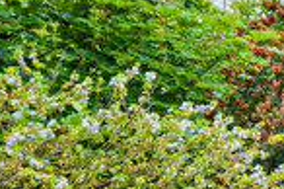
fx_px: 736
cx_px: 591
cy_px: 161
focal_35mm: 93
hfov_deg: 16.1
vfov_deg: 14.5
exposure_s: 1/320
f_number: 9
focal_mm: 13
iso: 800
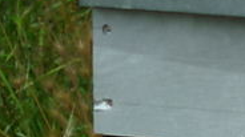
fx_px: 2647
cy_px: 241
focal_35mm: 408
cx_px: 422
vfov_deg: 3.0
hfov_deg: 5.2
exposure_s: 1/800
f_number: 4.4
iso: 80
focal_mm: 14.2
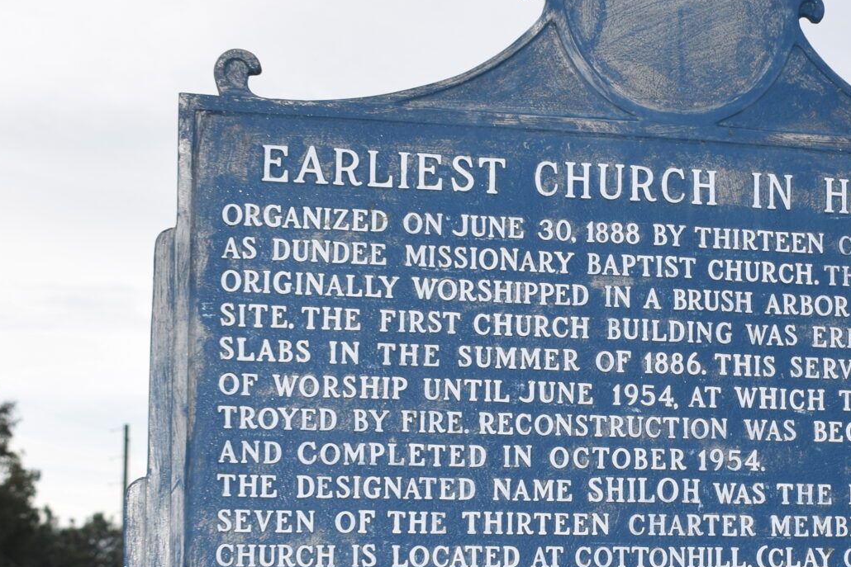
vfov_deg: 14.6
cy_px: 409
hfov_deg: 21.4
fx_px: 2204
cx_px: 742
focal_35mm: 93
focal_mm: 25
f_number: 6.3
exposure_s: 1/160
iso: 100
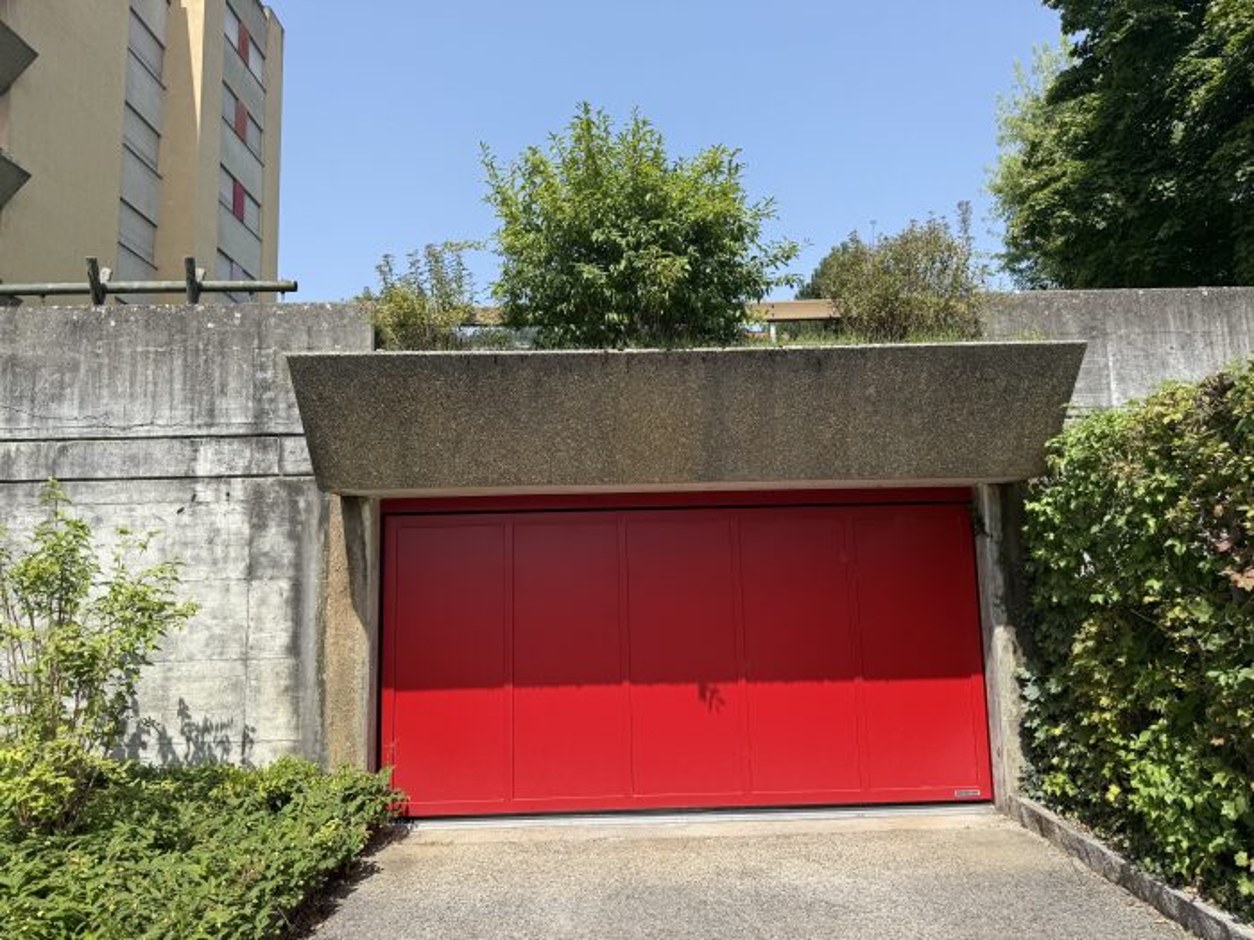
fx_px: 869
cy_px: 470
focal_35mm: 24
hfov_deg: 71.6
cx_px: 627
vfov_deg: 56.8
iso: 80
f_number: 1.78
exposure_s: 1/2611
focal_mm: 6.76
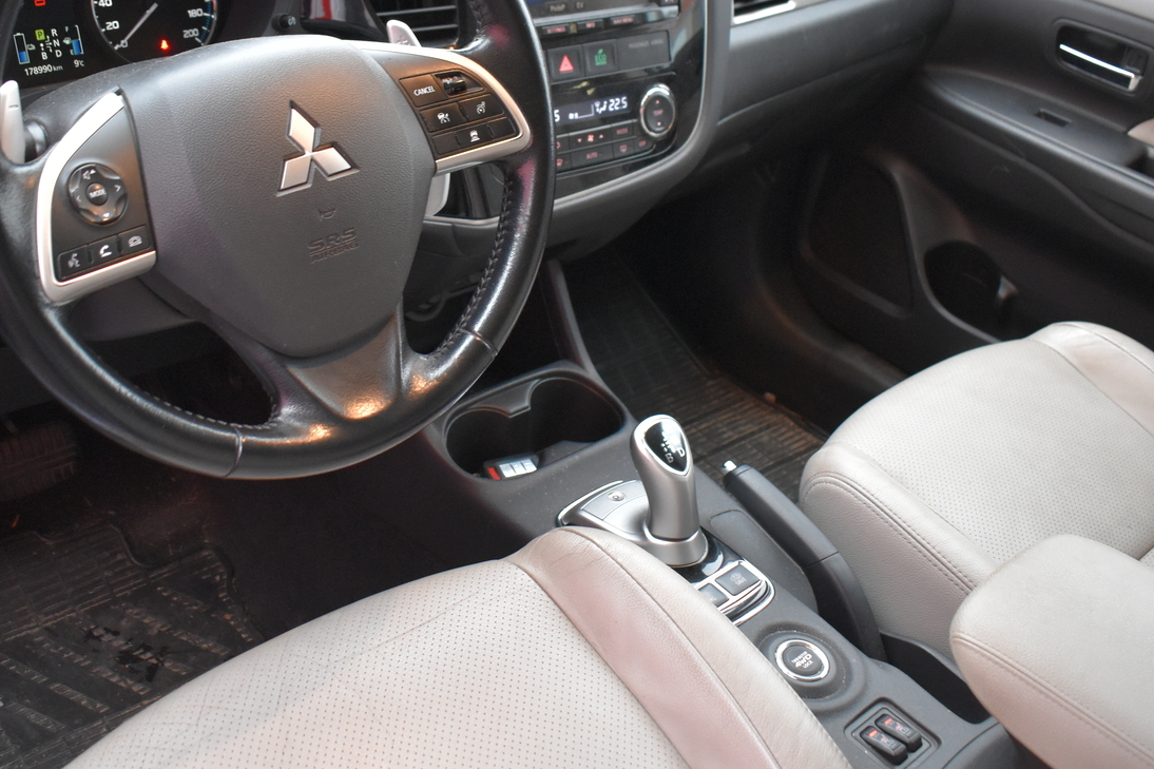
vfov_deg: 33.3
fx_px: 1282
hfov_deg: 48.4
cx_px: 518
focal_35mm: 40
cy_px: 312
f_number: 3.5
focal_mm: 18
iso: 1800
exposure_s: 1/60
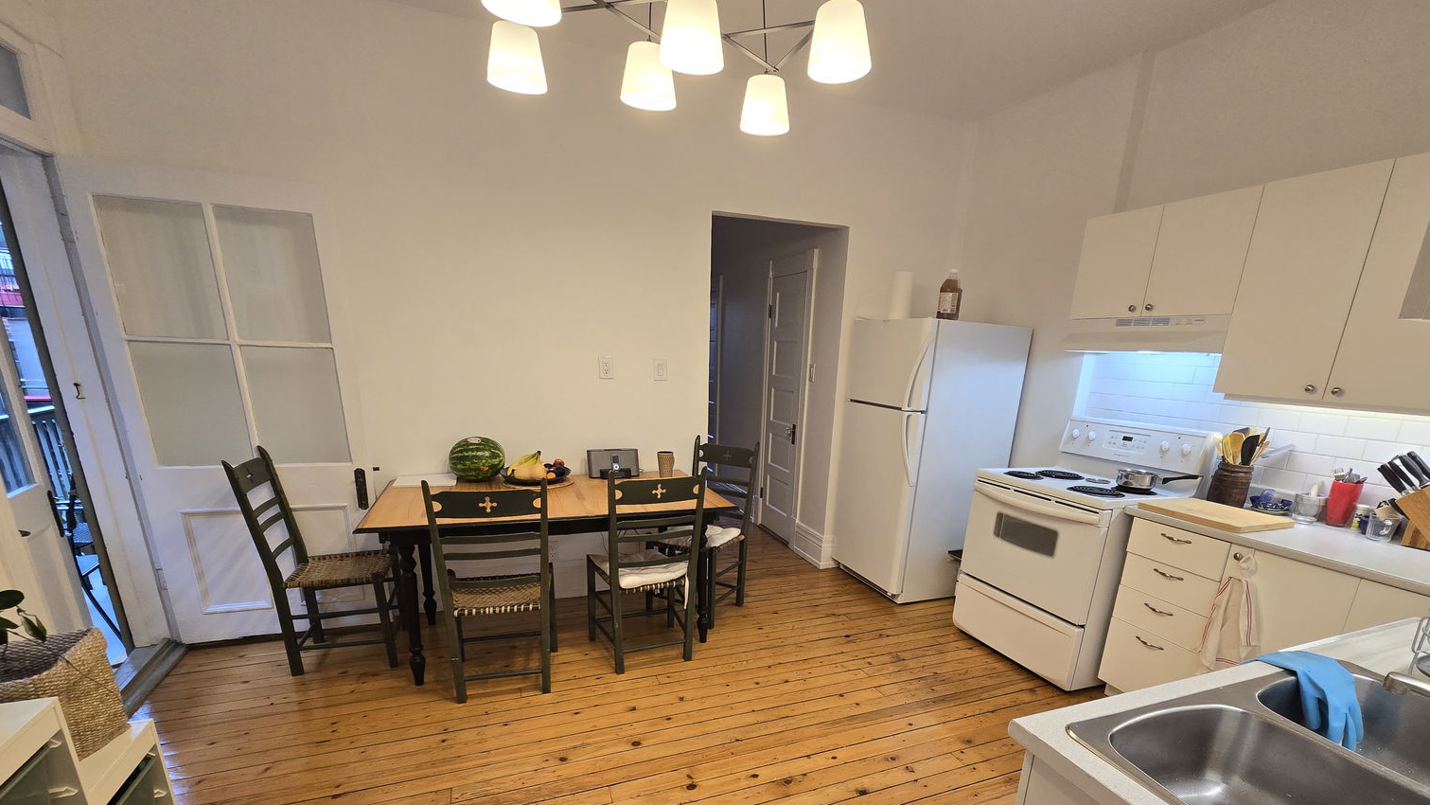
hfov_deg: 102.9
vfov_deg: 68.3
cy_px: 546
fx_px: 569
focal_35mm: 15
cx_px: 747
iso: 160
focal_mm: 2.2
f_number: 2.2
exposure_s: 1/60
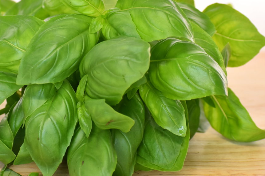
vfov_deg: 4.2
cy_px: 59
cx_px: 86
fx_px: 2400
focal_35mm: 326
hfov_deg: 6.3
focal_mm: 122
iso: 500
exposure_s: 1/125
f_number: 5.6
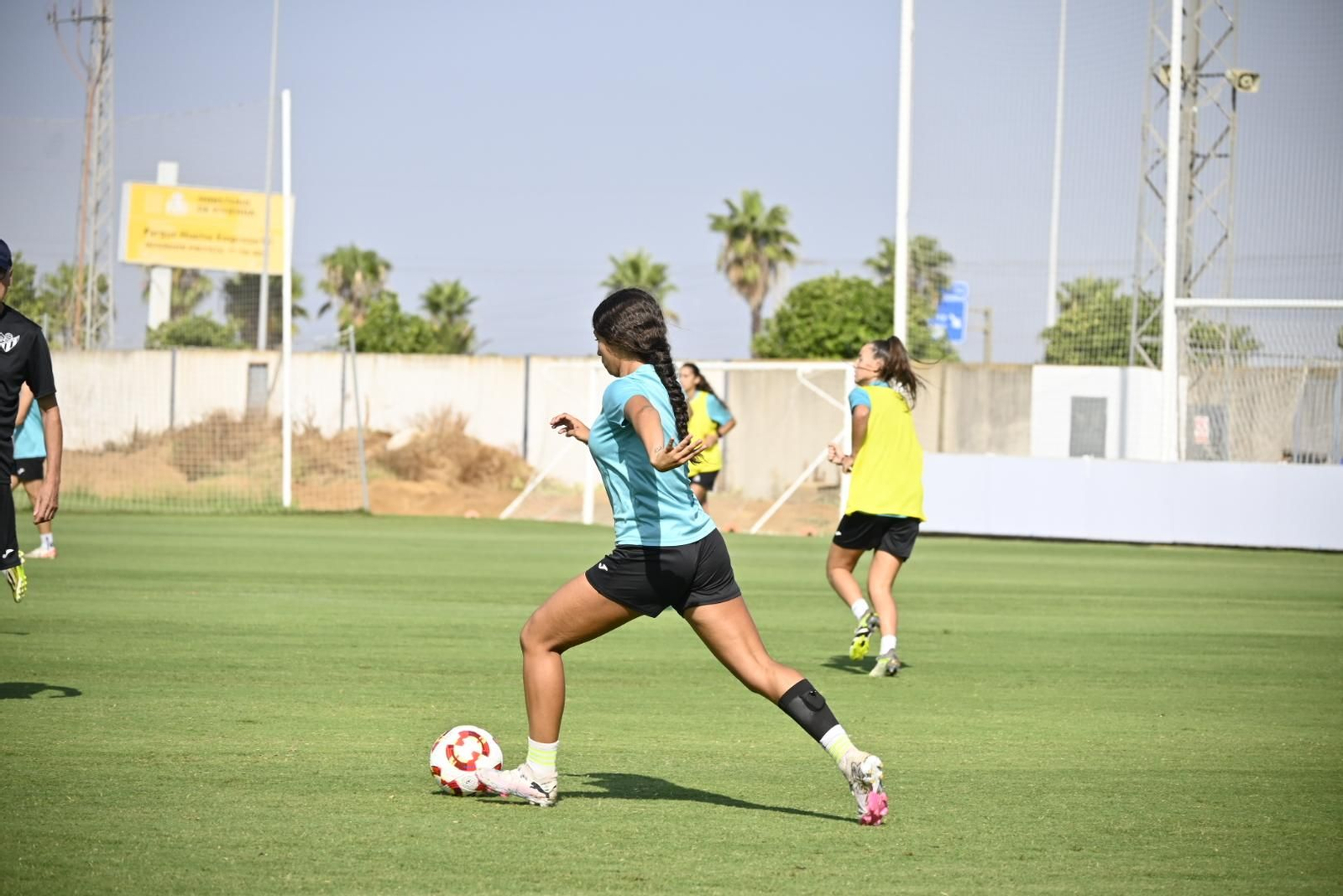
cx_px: 672
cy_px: 448
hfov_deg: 11.4
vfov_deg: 7.6
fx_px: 6715
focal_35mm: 180
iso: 160
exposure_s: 1/1000
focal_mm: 120
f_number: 5.3
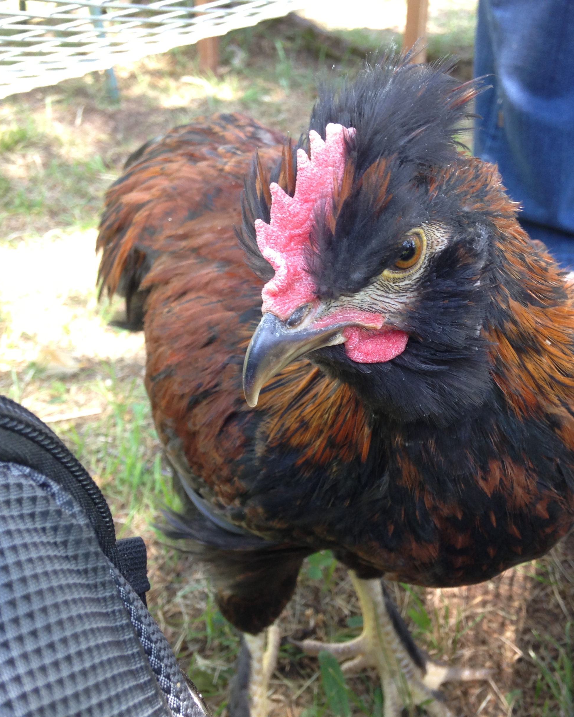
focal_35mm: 43
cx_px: 358
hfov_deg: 34.7
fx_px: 913
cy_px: 359
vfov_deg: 42.9
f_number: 2.4
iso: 50
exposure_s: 1/24
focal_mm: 4.13
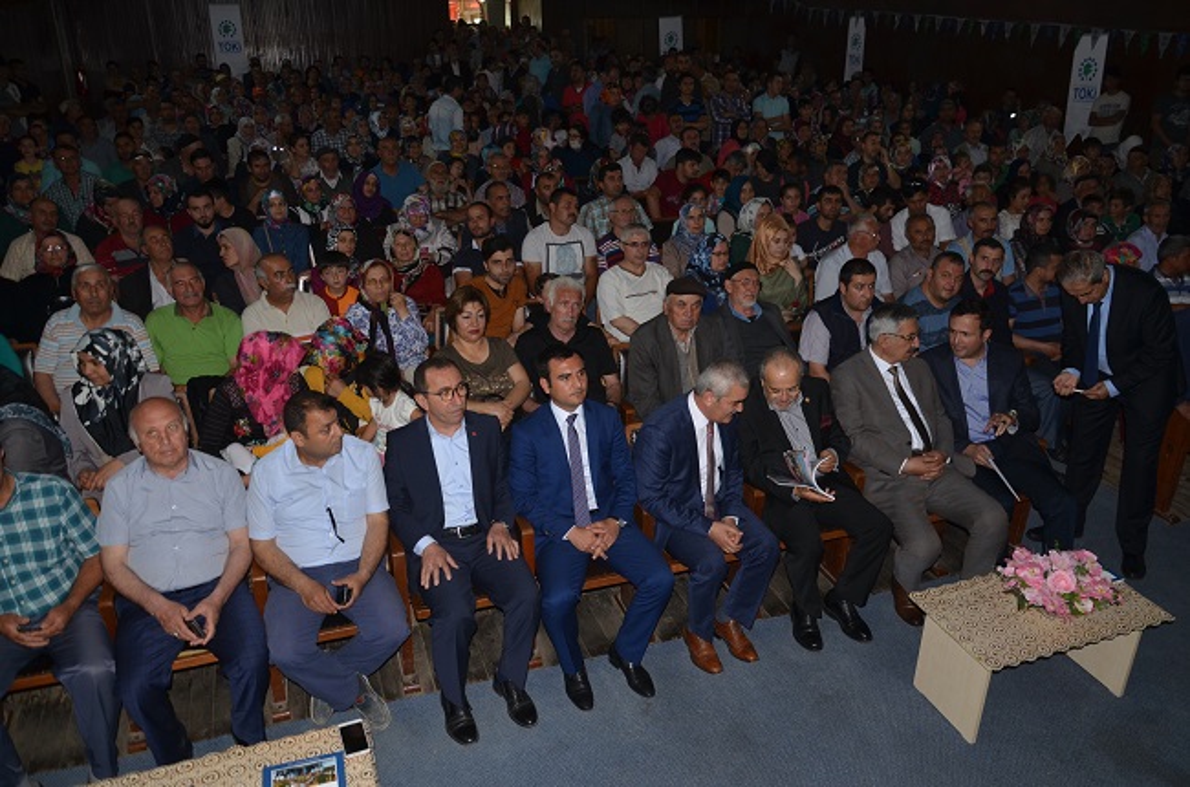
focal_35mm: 27
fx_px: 890
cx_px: 595
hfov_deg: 67.5
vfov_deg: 47.7
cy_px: 394
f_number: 3.5
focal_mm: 18
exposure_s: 1/60
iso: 250
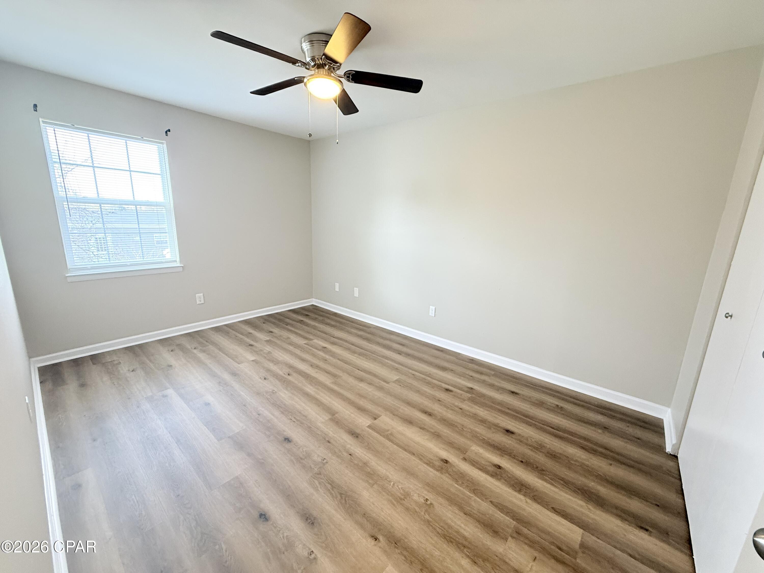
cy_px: 286
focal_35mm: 14
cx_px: 382
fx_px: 309
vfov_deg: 85.7
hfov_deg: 102.1
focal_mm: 2.22
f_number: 2.2
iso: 250
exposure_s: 1/60
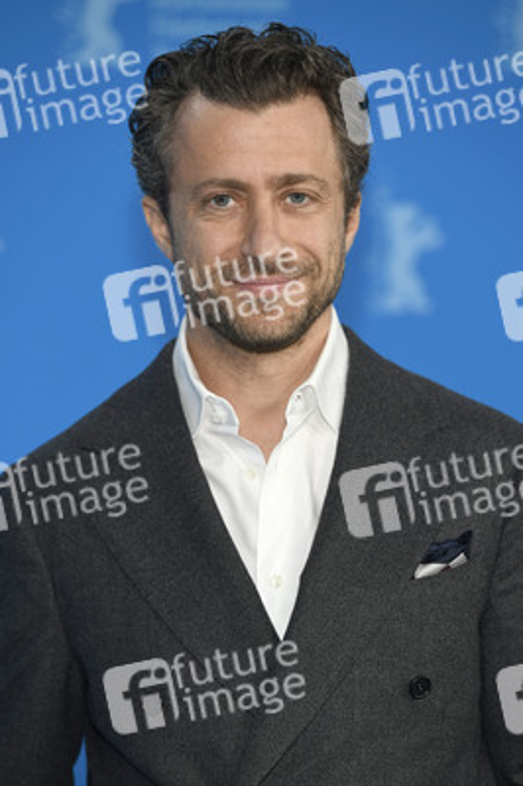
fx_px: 3602
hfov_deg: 8.3
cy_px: 393
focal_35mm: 165
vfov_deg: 12.5
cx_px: 262
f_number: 4
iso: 640
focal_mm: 165
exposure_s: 1/400
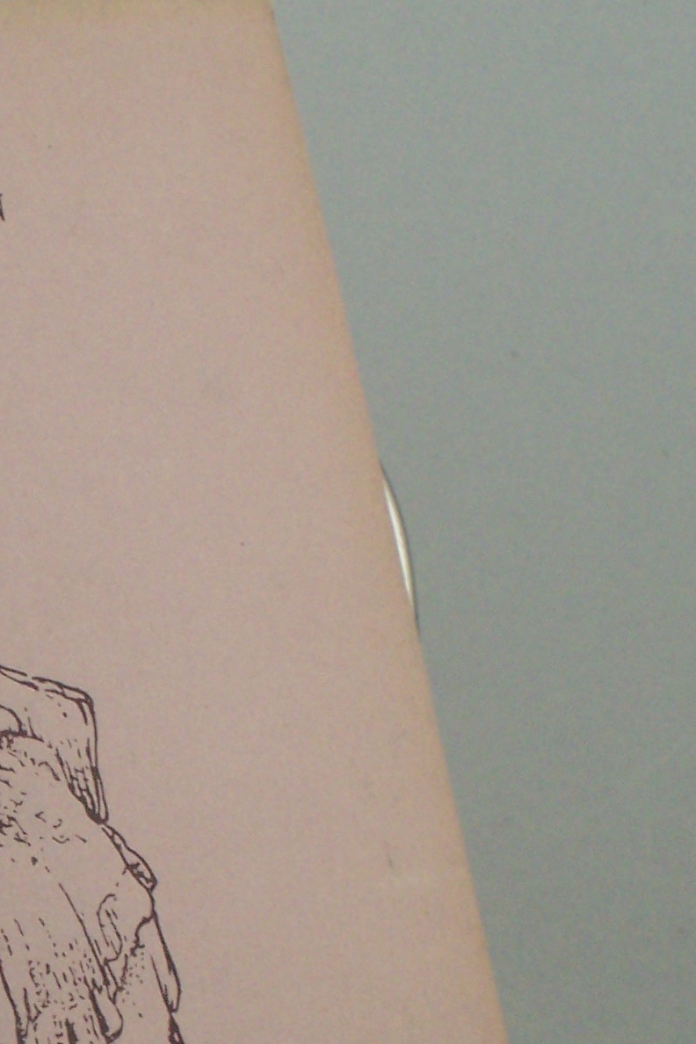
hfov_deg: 5.4
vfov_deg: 8.1
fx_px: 7336
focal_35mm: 253
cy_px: 995
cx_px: -93
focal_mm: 16.8
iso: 160
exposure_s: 1/50
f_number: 4.6
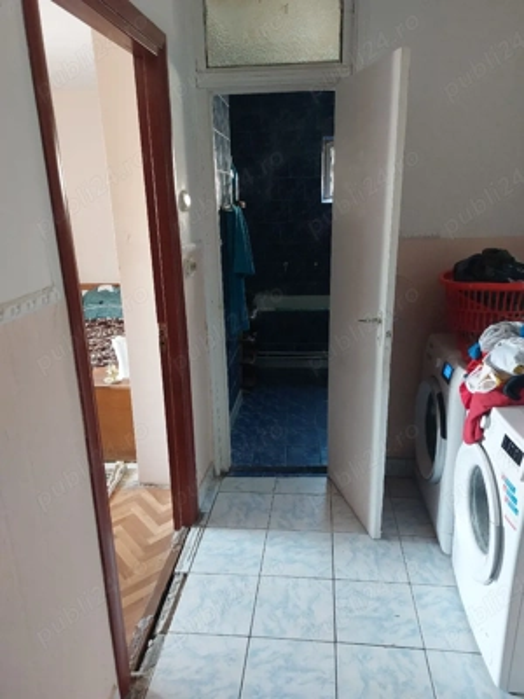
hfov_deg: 54.9
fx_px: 505
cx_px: 262
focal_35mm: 25
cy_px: 350
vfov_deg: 69.4
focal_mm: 5.23
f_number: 1.8
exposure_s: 1/40
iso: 400
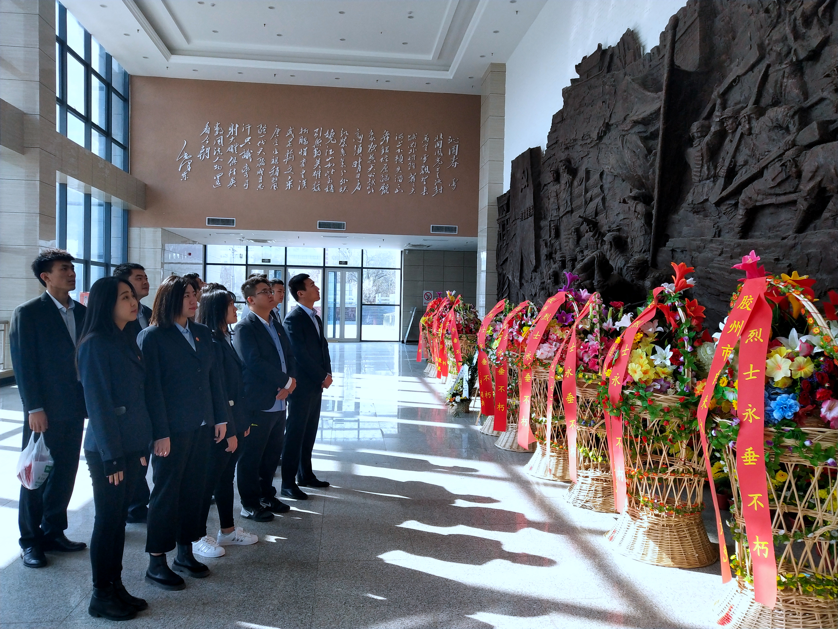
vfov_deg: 46.8
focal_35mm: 30
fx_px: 726
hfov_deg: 60.0
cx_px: 419
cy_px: 314
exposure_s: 1/286
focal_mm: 3.95
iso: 57
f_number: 1.8
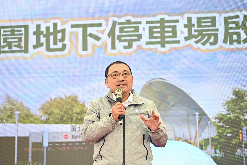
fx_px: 720
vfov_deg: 13.0
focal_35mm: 105
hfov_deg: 19.5
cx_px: 124
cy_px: 82
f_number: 4
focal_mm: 105
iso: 450
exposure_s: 1/250
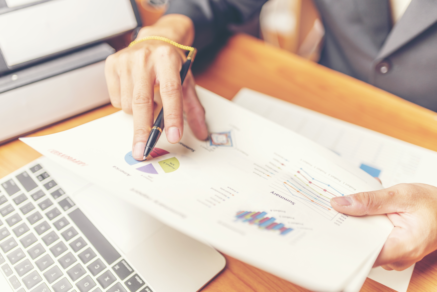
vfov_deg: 37.9
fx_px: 425
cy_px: 146
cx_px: 218
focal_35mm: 35
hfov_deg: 54.4
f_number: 1.8
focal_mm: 35
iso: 50
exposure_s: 1/100
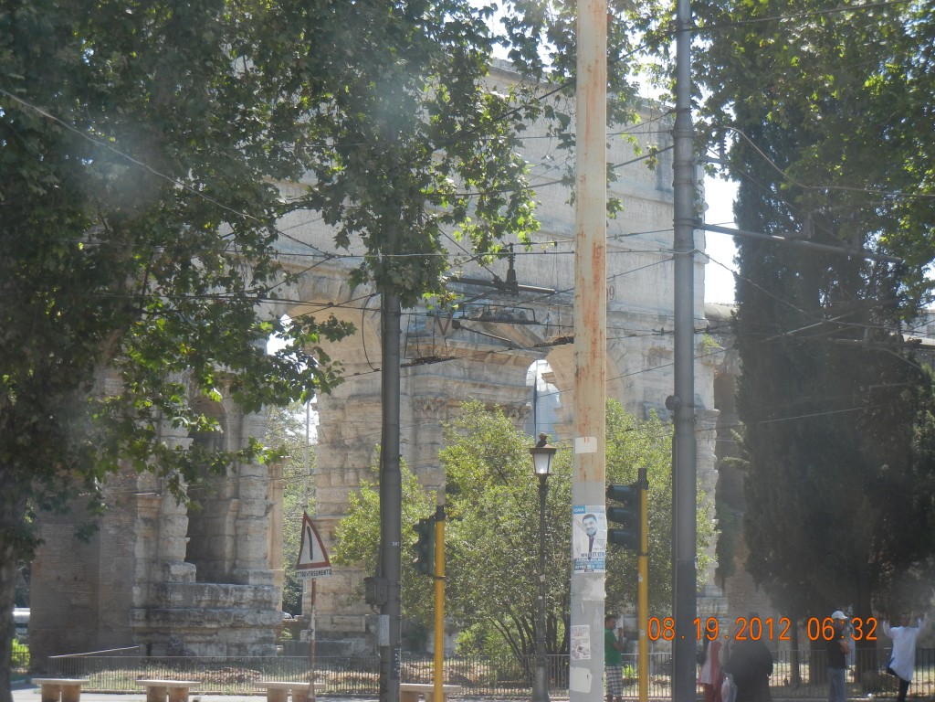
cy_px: 351
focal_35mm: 89
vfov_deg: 16.6
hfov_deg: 22.0
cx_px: 468
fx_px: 2404
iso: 160
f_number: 4.4
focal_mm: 16
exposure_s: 1/231
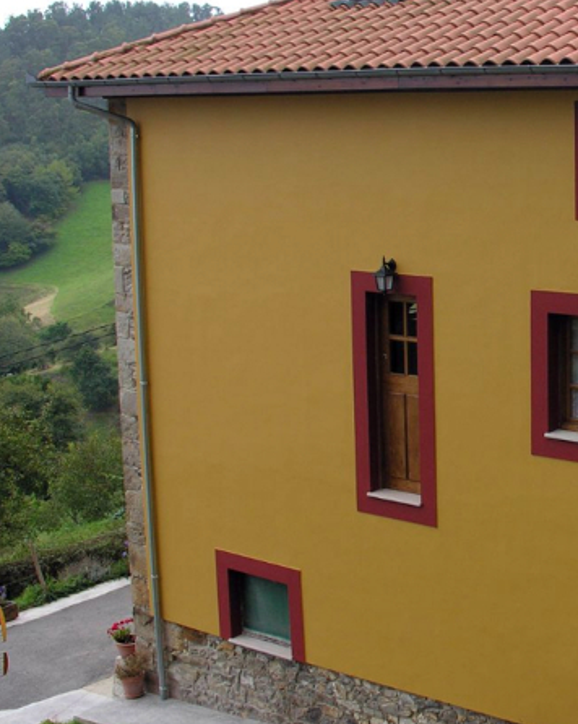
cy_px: 325
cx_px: 641
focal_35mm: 69
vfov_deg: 27.5
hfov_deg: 21.0
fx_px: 1477
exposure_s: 1/111
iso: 50
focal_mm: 8.9
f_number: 5
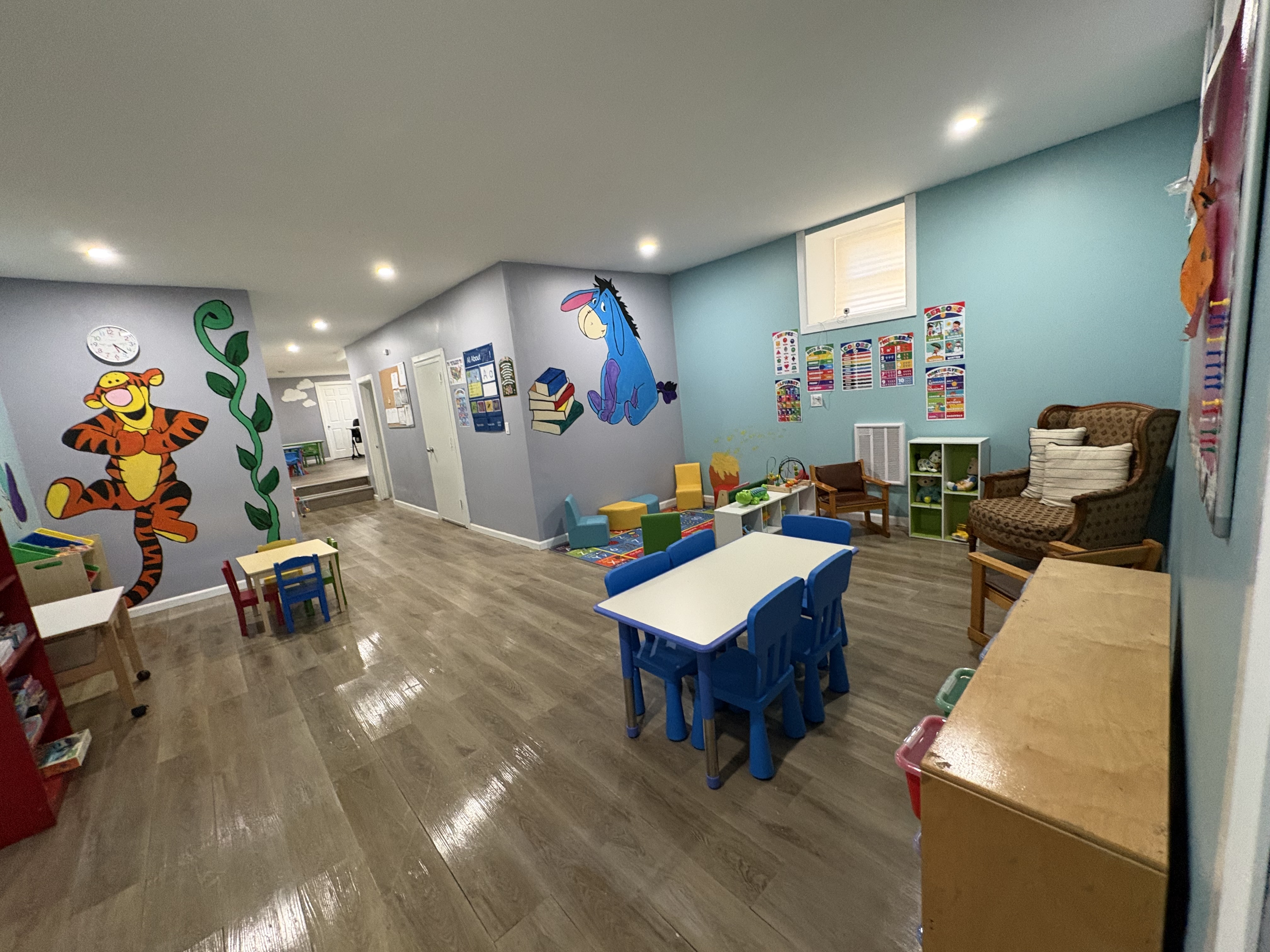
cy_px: 476
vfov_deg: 85.7
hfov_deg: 102.1
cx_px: 635
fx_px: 514
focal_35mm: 14
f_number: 2.2
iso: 500
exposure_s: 1/60
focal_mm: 2.22
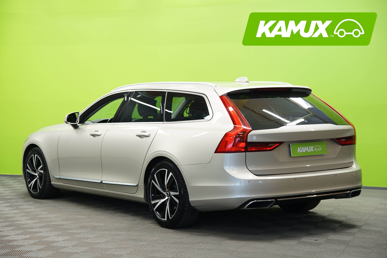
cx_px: 194
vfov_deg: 19.2
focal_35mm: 71
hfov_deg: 28.5
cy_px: 129
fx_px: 763
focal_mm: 71
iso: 500
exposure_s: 1/15
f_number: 5
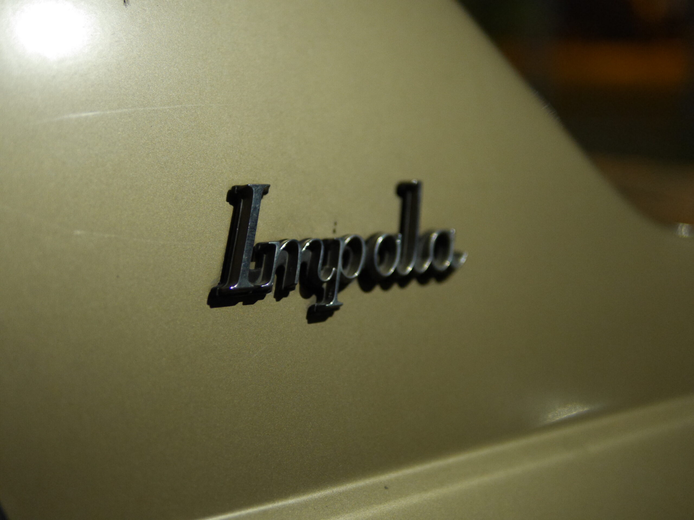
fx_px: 1002
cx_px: 347
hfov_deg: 38.2
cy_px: 260
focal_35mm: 50
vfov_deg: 29.1
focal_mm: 25
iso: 2000
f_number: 1.4
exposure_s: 1/60
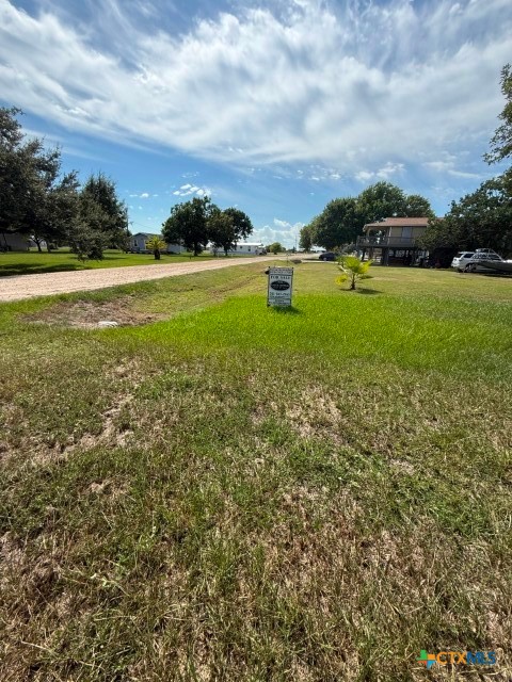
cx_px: 256
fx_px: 276
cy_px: 341
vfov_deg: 102.1
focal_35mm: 14
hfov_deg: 85.7
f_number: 2.2
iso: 64
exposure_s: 1/2024
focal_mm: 2.22
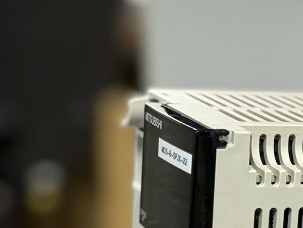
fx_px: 1436
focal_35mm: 164
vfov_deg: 8.8
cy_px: 353
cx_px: 358
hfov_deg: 11.8
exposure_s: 1/50
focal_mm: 6.76
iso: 160
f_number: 1.78
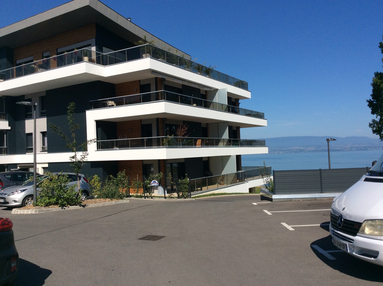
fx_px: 365
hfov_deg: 55.4
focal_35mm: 33
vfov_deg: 42.8
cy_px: 143
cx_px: 192
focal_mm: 3.3
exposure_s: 1/2488
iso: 32
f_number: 2.4
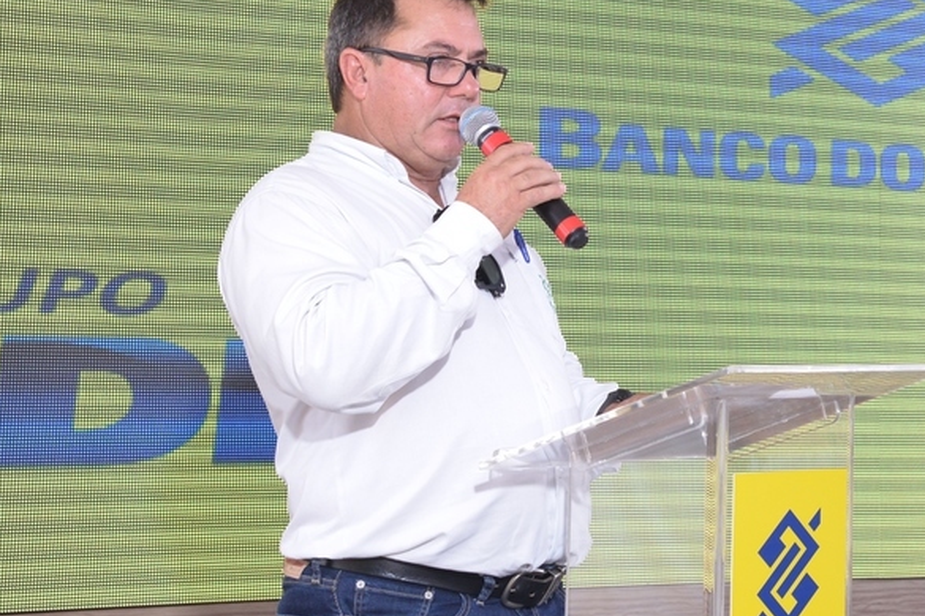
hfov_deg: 17.1
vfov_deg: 11.5
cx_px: 745
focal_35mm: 119
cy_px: 83
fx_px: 3057
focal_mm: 58
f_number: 6.3
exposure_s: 1/200
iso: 1600
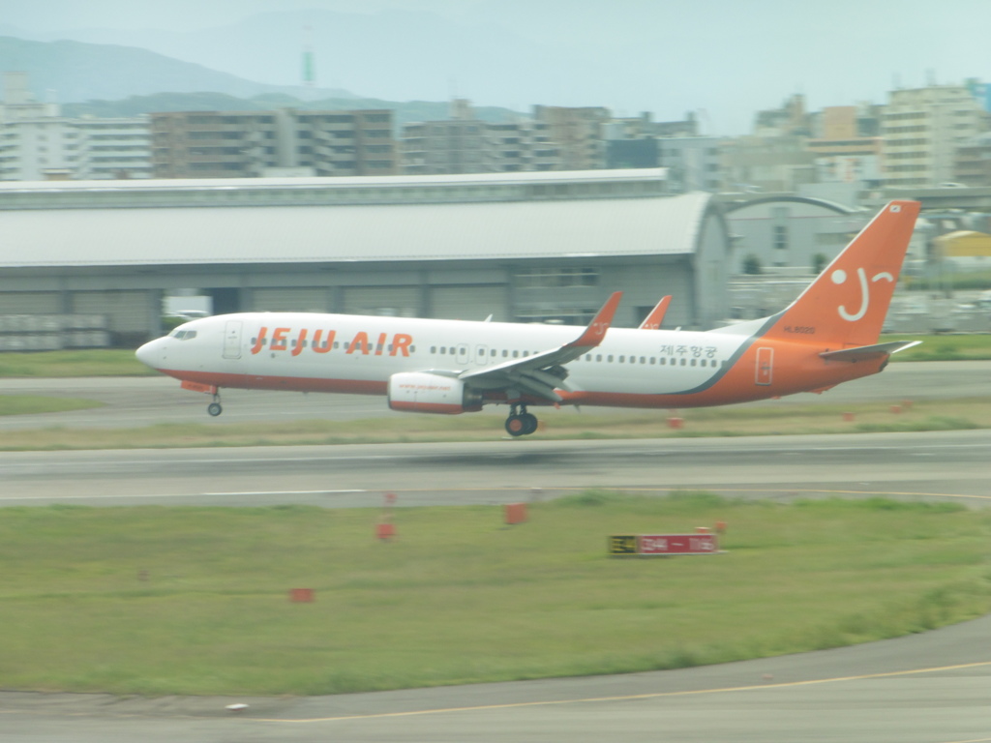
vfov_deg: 6.0
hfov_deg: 8.0
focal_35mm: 249
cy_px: 372
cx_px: 496
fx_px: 7128
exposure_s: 1/125
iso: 100
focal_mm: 44.4
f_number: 6.3
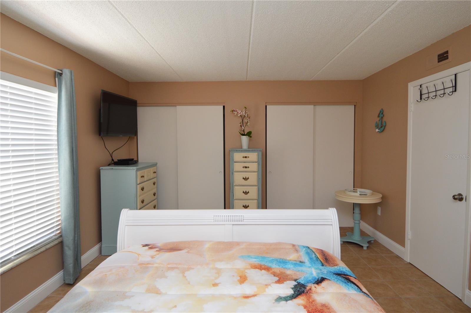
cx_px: 236
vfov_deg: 67.3
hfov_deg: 90.1
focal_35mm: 18
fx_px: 235
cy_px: 156
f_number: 4
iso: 400
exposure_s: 1/60
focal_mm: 12
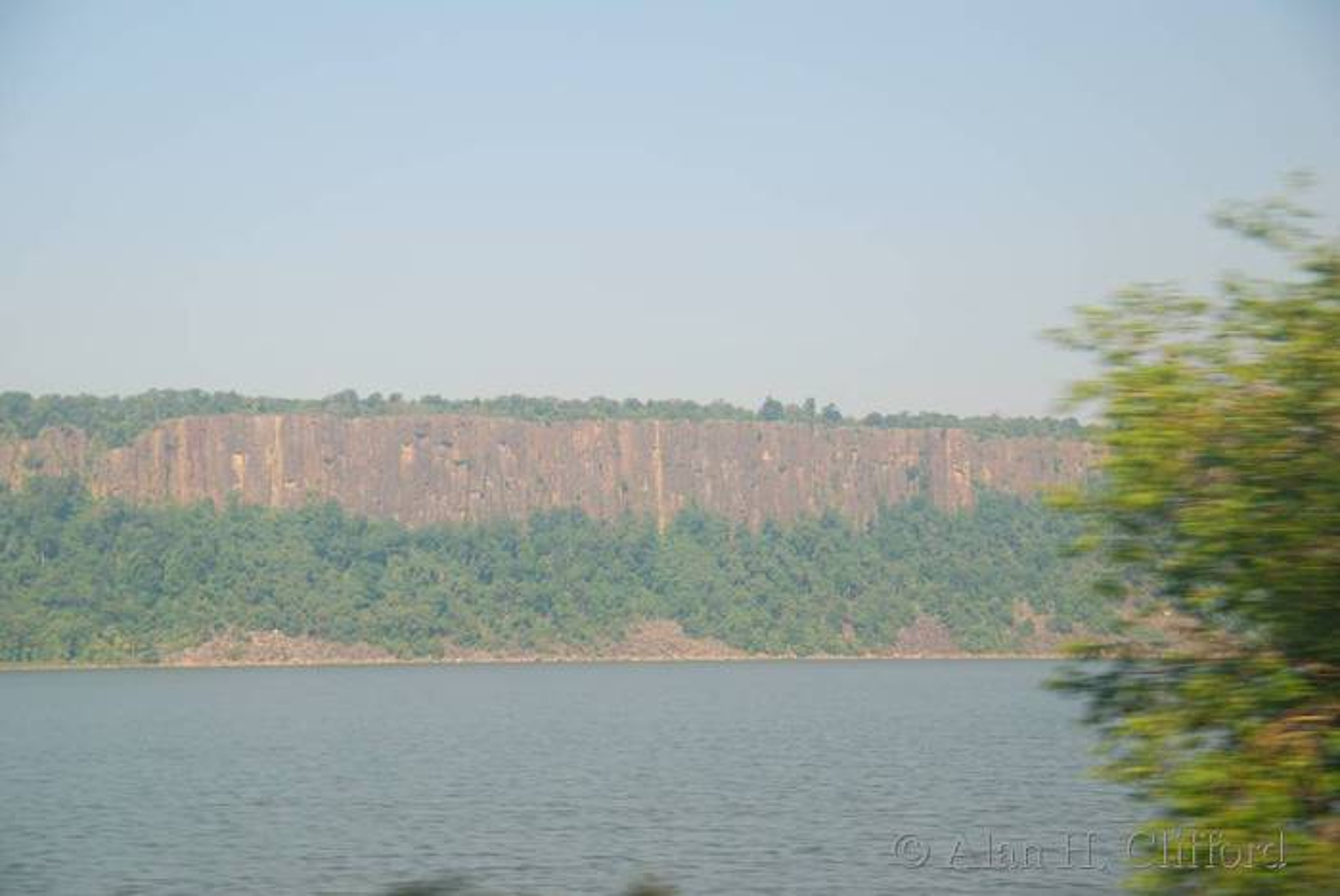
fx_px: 2682
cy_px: 448
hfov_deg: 28.1
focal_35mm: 72
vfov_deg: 19.0
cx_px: 670
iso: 100
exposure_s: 1/80
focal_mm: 48
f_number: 4.8
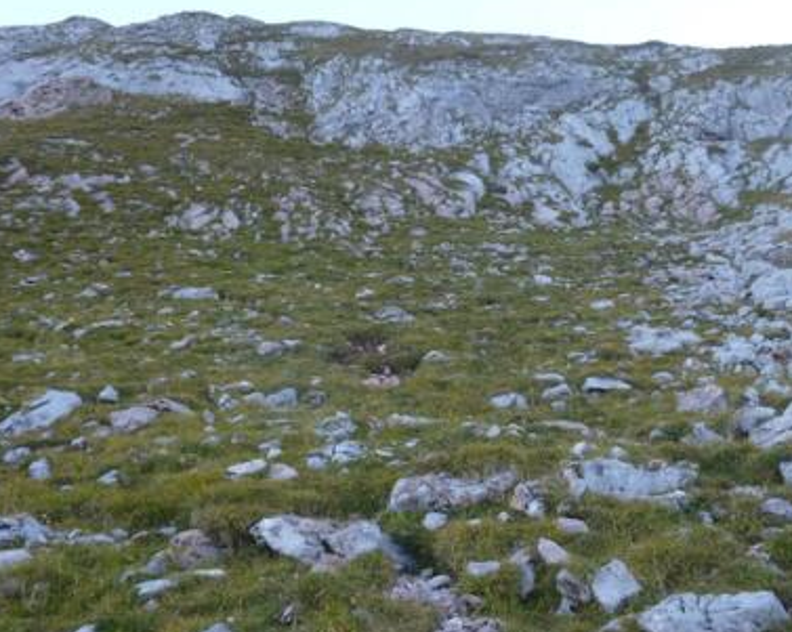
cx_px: 528
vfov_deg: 39.1
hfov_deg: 47.2
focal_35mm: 38
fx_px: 890
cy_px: 302
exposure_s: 1/60
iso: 100
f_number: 3.1
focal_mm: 4.5
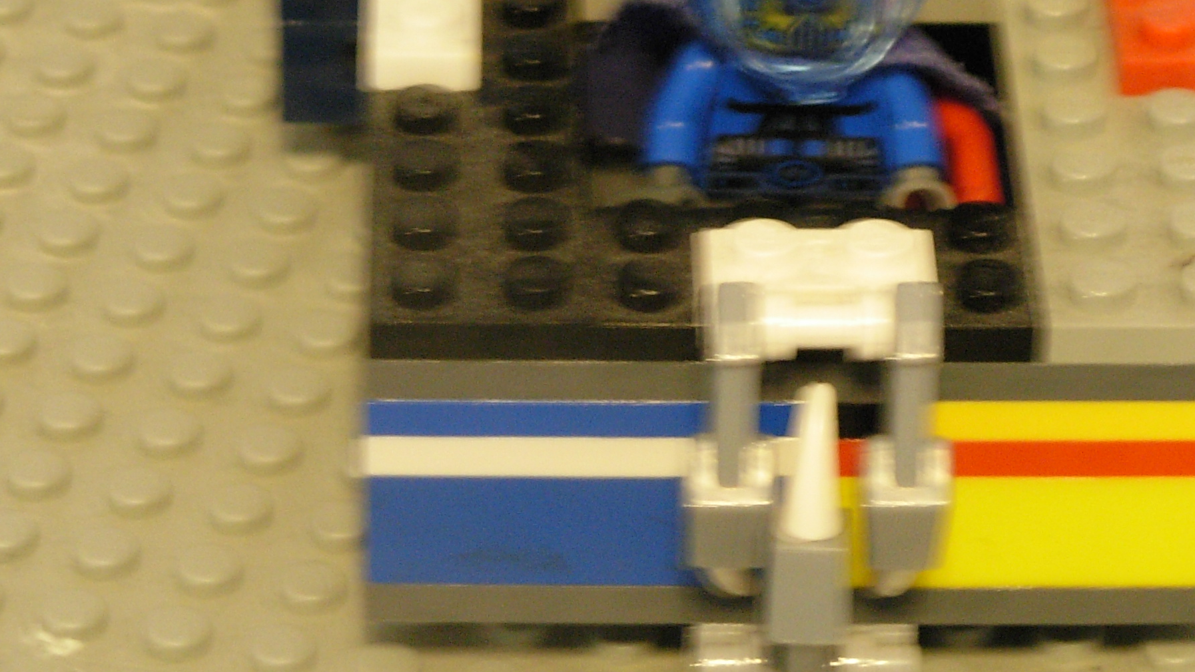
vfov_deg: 6.3
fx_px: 6147
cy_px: 115
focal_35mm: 194
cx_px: 747
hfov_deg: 11.1
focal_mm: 17.2
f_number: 4
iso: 231
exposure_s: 1/2.8
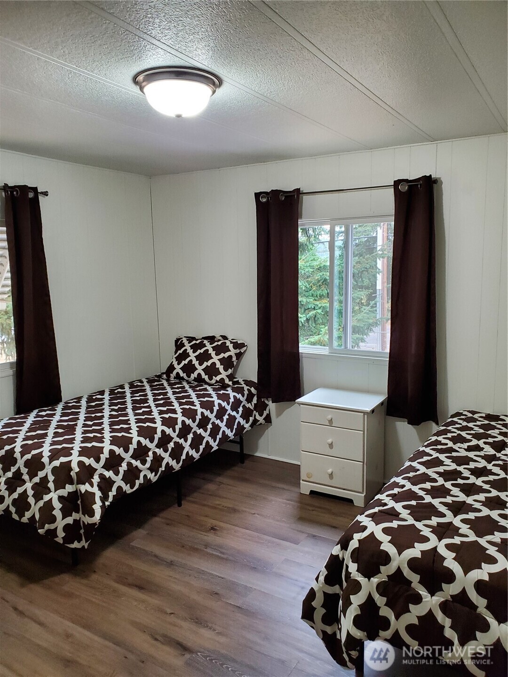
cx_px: 254
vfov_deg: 67.3
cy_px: 338
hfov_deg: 53.1
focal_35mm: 26
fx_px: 509
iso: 320
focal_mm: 4.3
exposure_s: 1/120
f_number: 2.4
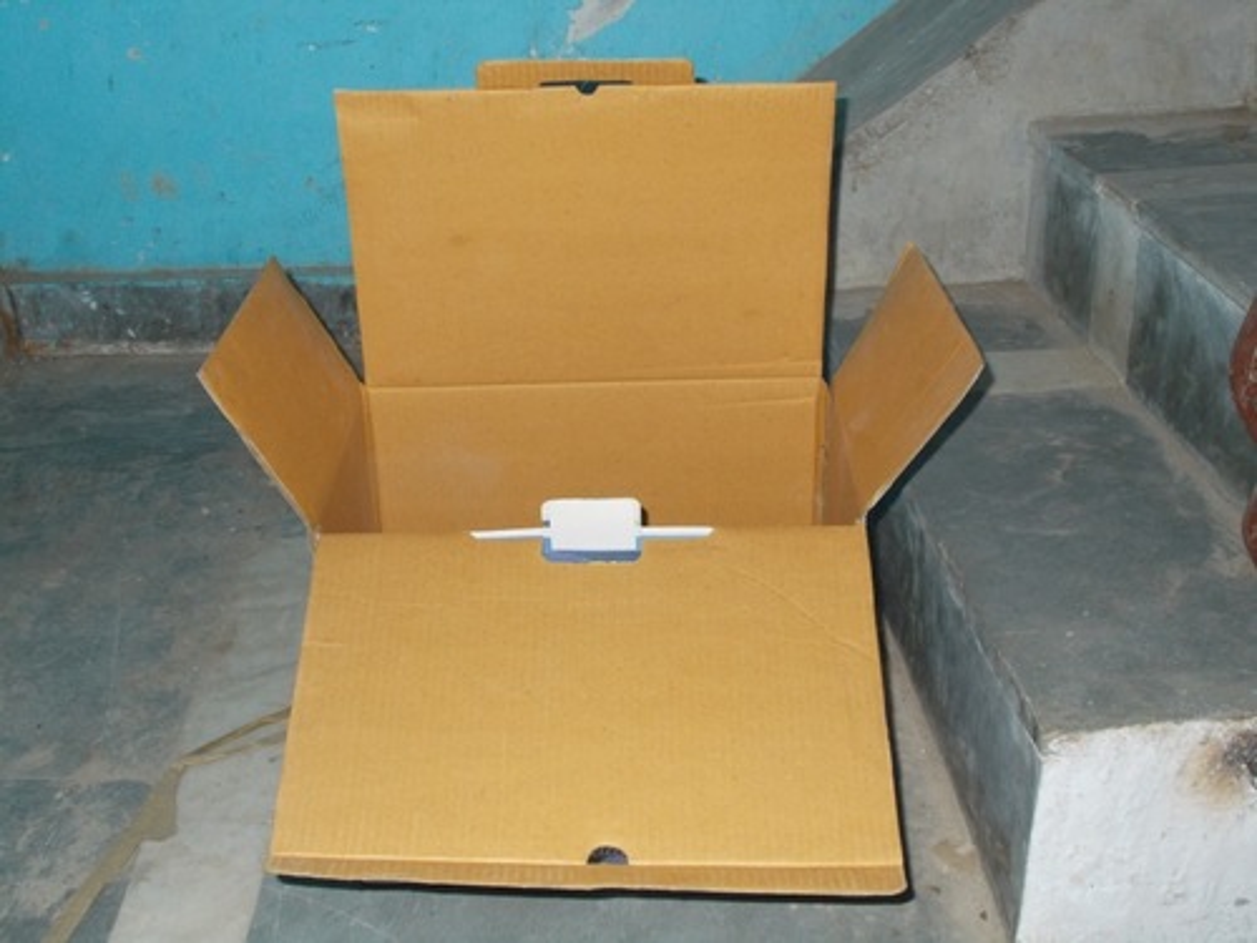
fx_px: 1598
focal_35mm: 44
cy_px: 472
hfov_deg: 42.9
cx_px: 628
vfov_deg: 32.9
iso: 200
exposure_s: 1/30
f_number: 4.2
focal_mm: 7.9
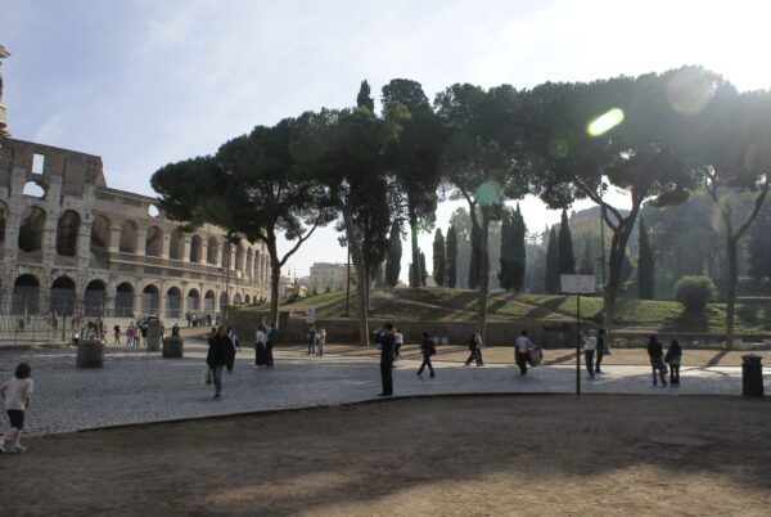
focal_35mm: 27
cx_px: 386
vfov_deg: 48.1
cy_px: 258
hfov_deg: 67.3
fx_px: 579
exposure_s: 1/160
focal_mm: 18
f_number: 10
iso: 100
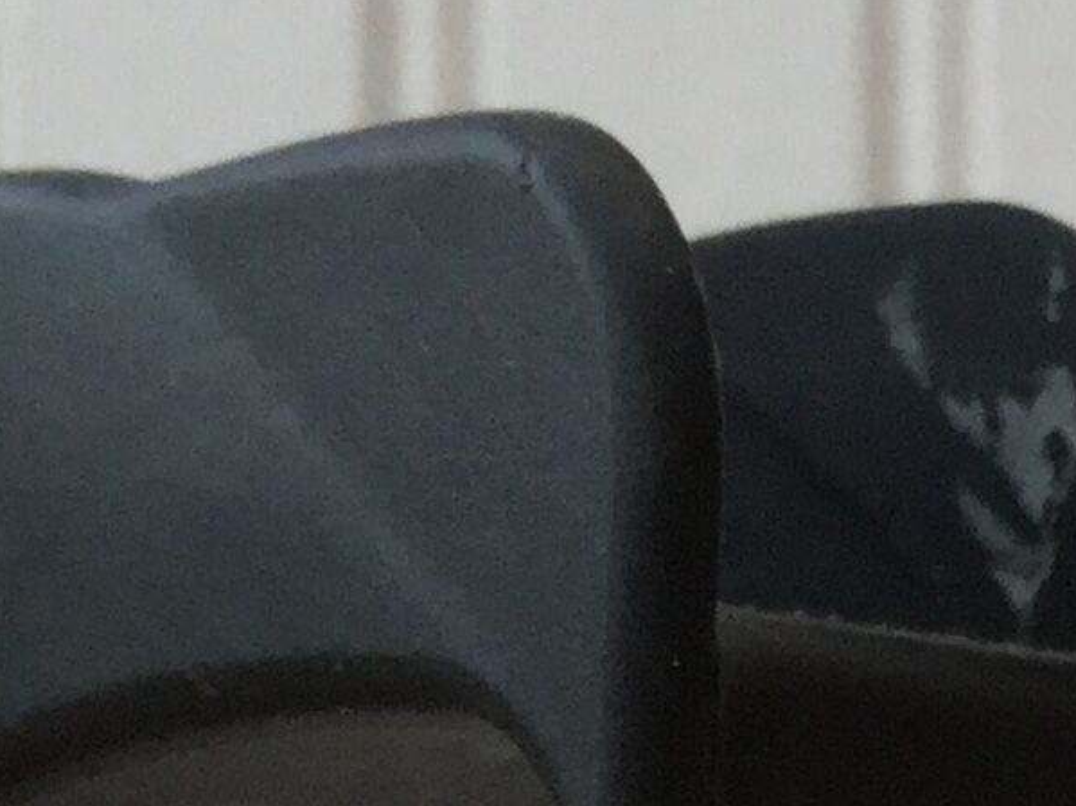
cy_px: 2014
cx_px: 1974
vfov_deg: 8.0
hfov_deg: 10.9
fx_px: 5252
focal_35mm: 169
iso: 40
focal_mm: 3.3
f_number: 2.4
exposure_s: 1/100
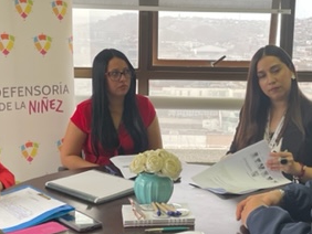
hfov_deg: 32.6
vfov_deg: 24.9
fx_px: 532
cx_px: 175
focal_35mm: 59
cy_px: 117
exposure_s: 1/121
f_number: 1.6
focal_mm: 4.2
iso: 125
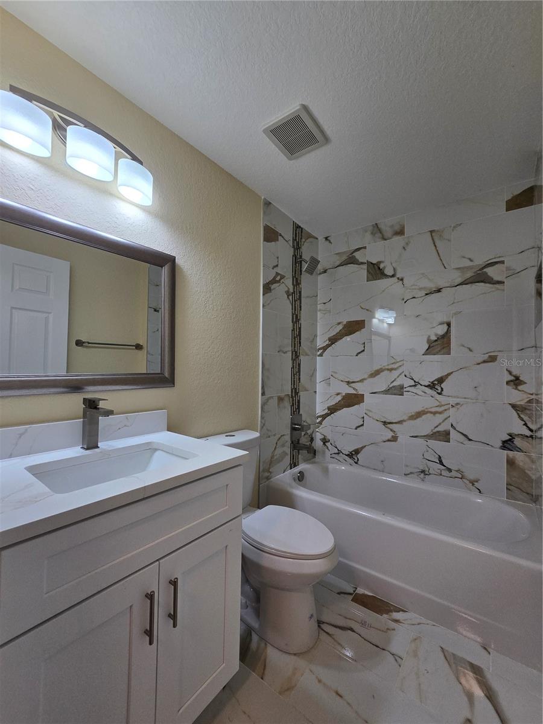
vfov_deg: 106.2
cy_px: 362
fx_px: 272
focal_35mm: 13
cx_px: 272
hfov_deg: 89.9
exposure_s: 1/120
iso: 64
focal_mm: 2.2
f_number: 2.2
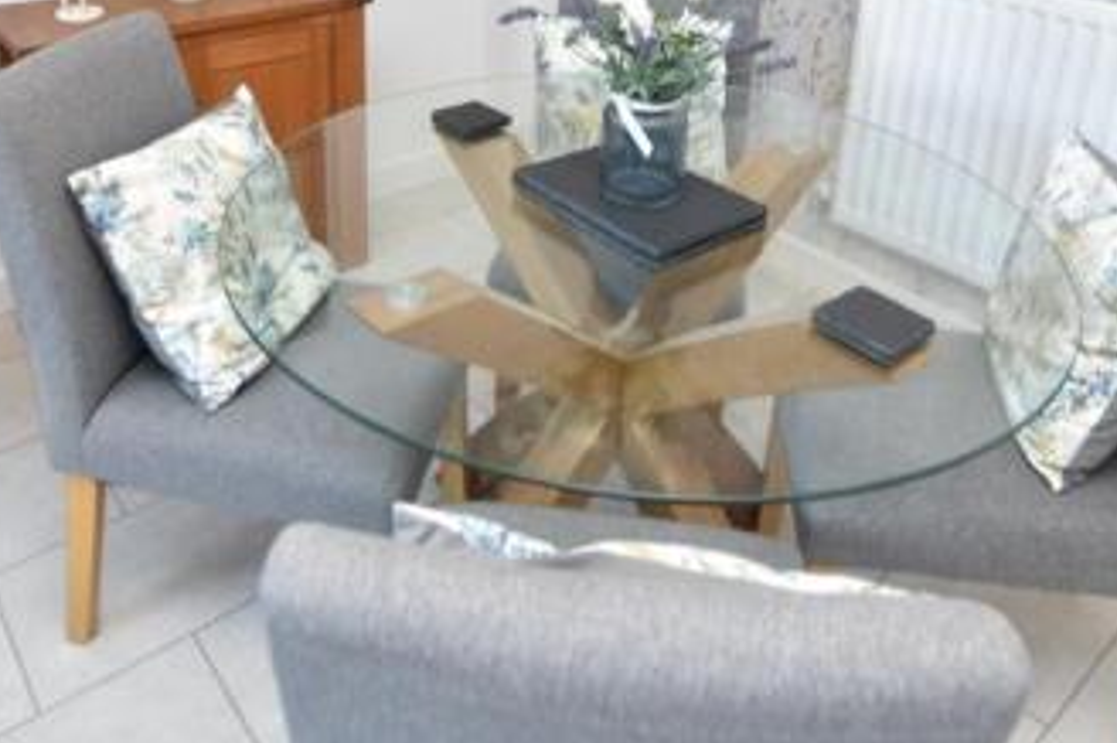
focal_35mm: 30
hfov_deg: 61.9
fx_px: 930
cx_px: 516
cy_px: 49
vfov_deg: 39.7
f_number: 3.5
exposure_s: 1/15
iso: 320
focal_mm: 10
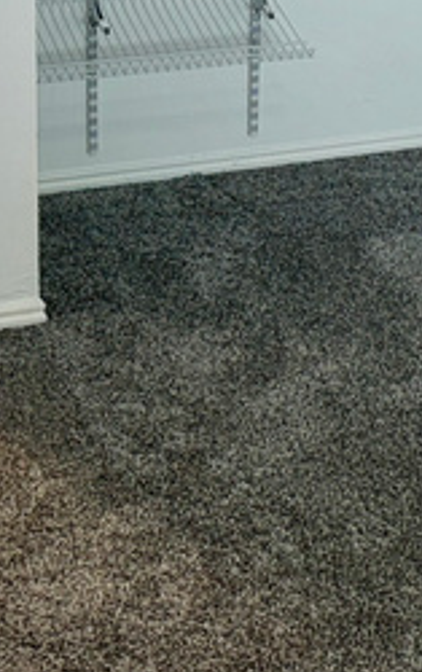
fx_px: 1907
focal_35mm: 104
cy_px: -22
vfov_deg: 19.3
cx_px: 172
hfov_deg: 12.6
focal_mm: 6.76
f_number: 1.78
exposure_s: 1/25
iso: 64
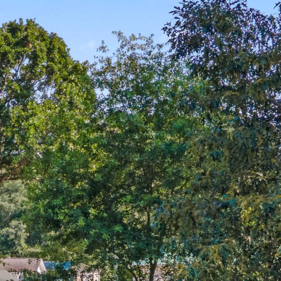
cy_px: 245
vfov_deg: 16.9
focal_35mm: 102
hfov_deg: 16.9
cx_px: 41
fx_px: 937
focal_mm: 4.5
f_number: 2.8
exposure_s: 1/350
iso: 100
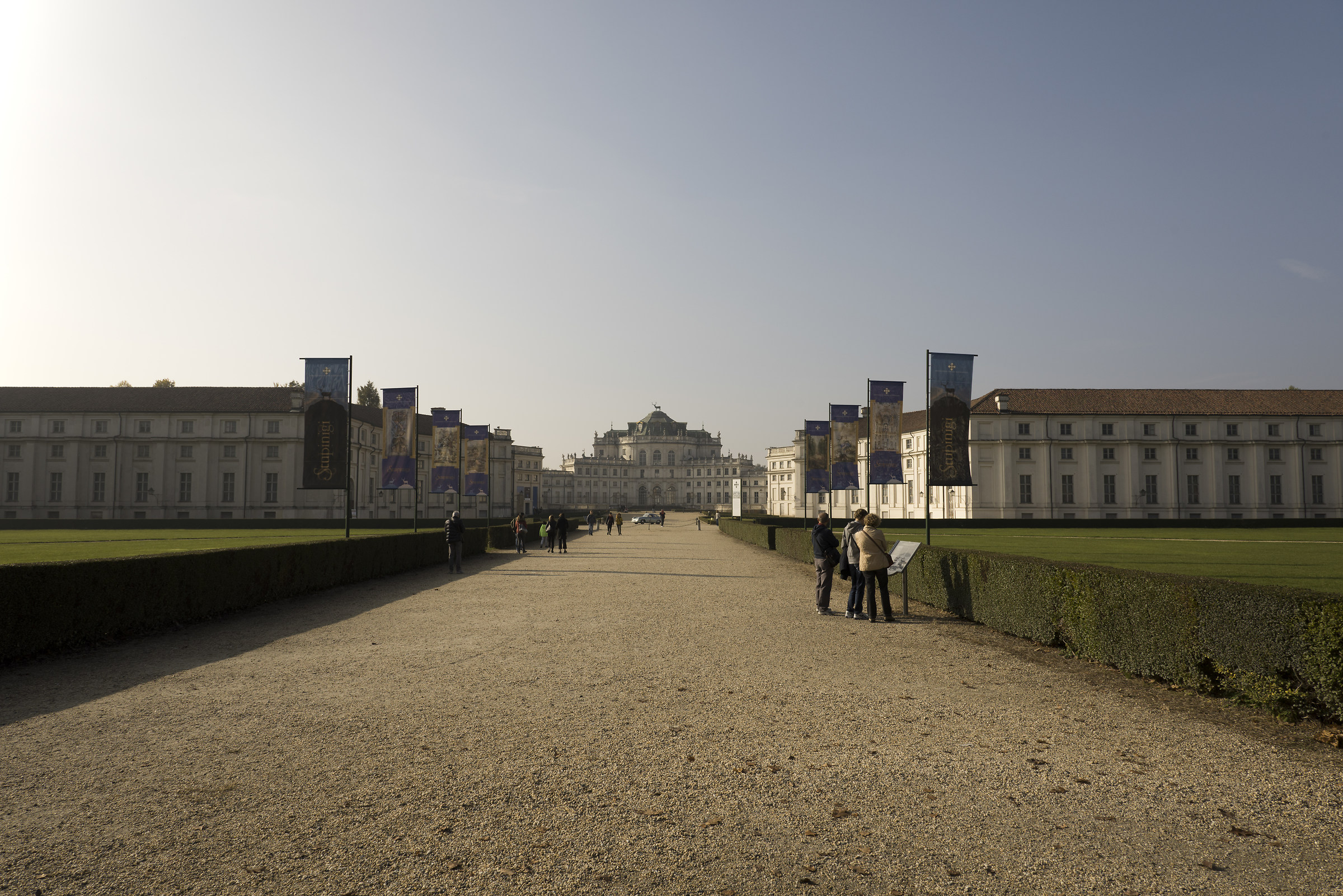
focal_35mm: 24
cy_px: 448
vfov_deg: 53.2
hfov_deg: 73.7
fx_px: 895
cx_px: 672
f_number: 10
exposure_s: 1/250
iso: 100
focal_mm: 24
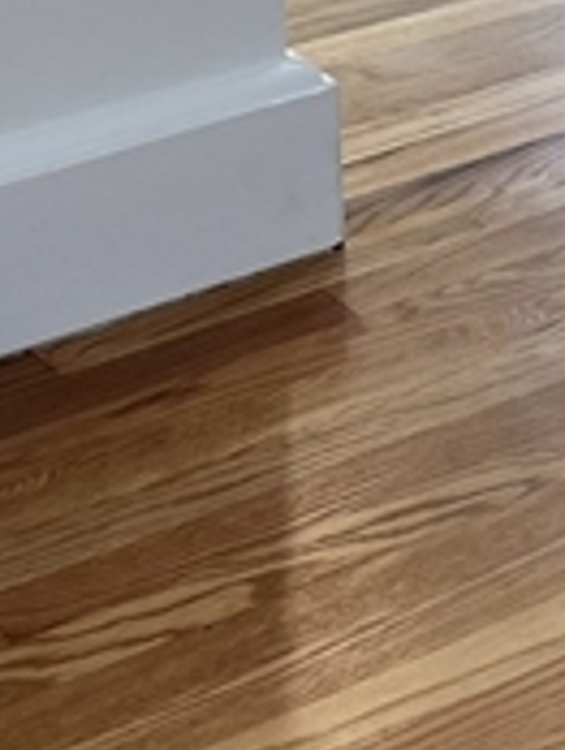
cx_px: 1169
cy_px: -267
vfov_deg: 12.4
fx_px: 3322
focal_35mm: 153
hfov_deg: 9.1
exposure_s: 1/120
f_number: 1.5
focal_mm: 5.7
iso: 50
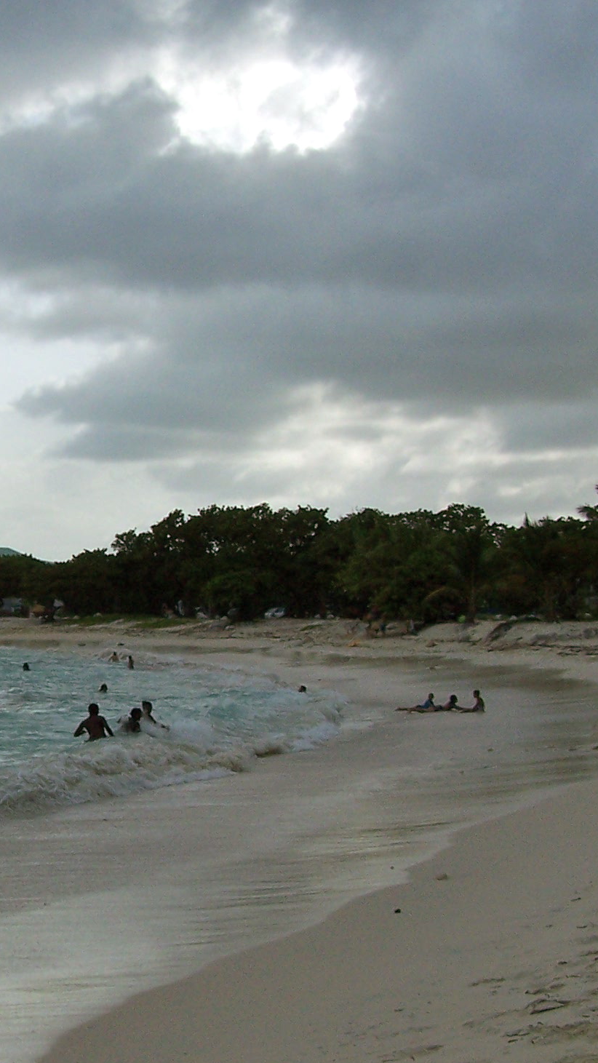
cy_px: 563
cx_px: -53
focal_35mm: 73
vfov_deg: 29.0
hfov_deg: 16.1
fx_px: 2057
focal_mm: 6.3
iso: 80
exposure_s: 1/1000
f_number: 4
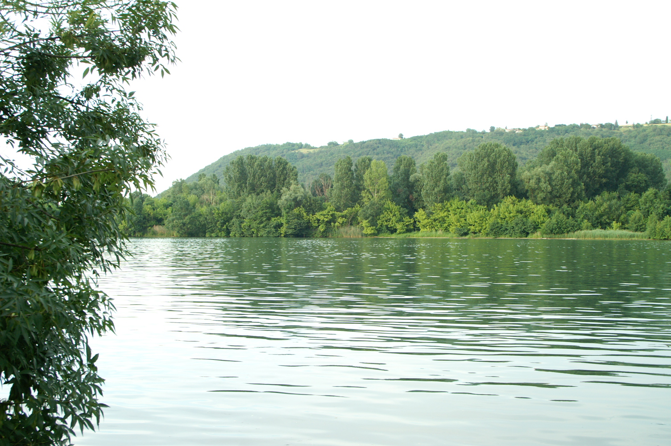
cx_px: 336
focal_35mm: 42
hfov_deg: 46.4
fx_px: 782
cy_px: 223
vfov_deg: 31.8
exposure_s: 1/60
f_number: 8
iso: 400
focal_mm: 28
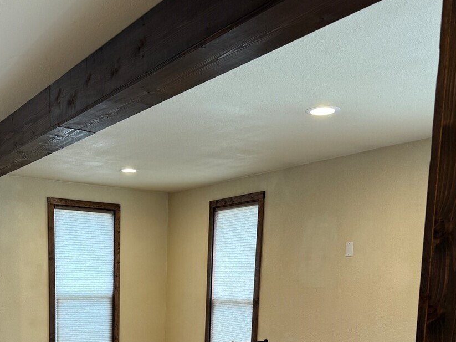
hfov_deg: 44.3
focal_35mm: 42
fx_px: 553
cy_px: 341
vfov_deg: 31.7
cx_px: 162
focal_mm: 6.76
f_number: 1.78
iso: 100
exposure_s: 1/60
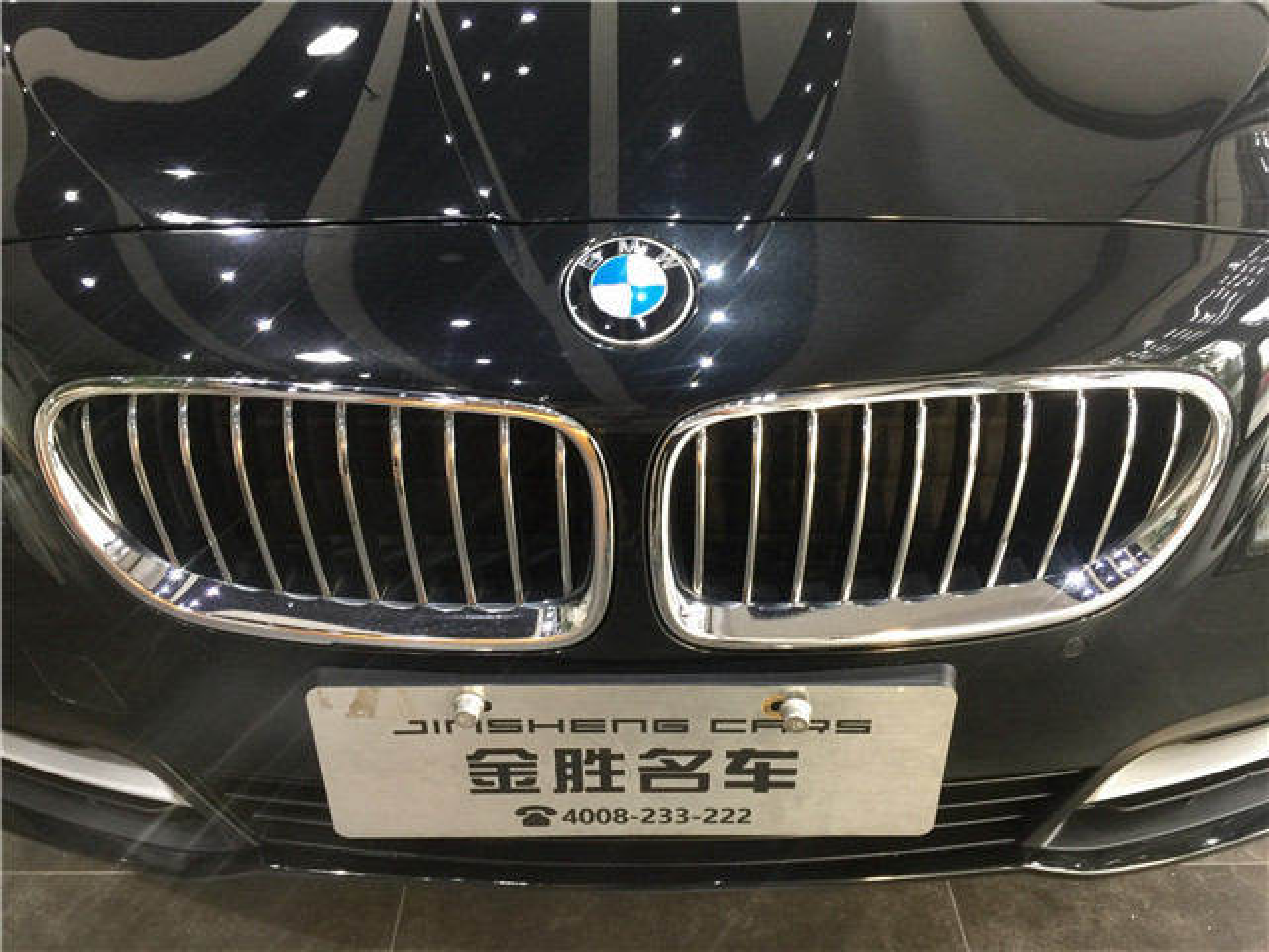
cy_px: 476
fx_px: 1063
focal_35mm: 29
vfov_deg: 48.2
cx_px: 634
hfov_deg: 61.7
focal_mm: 4.15
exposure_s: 1/17
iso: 64
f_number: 2.2
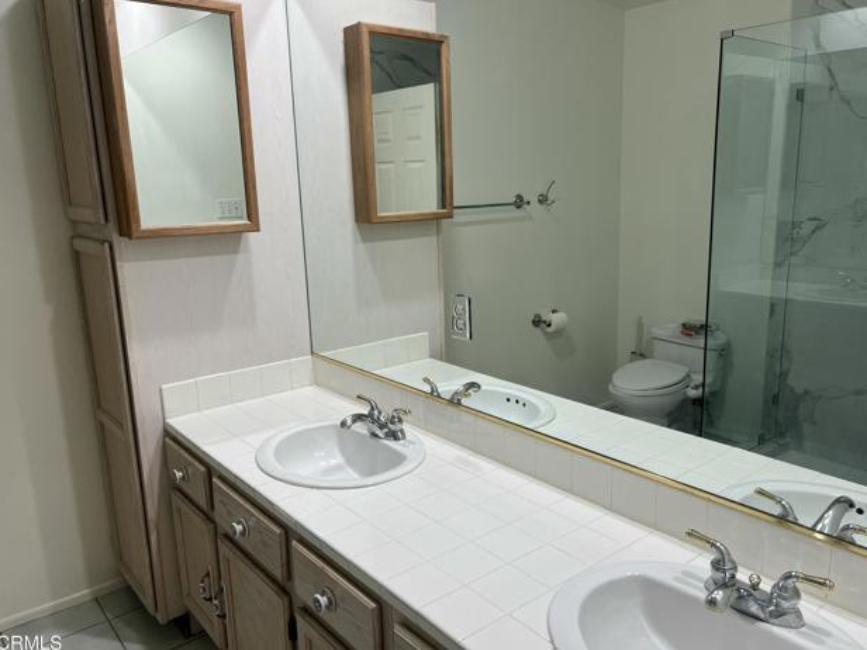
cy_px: 336
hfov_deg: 65.3
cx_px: 445
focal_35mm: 27
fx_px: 676
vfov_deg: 51.3
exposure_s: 1/120
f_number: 1.5
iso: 50
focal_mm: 5.7
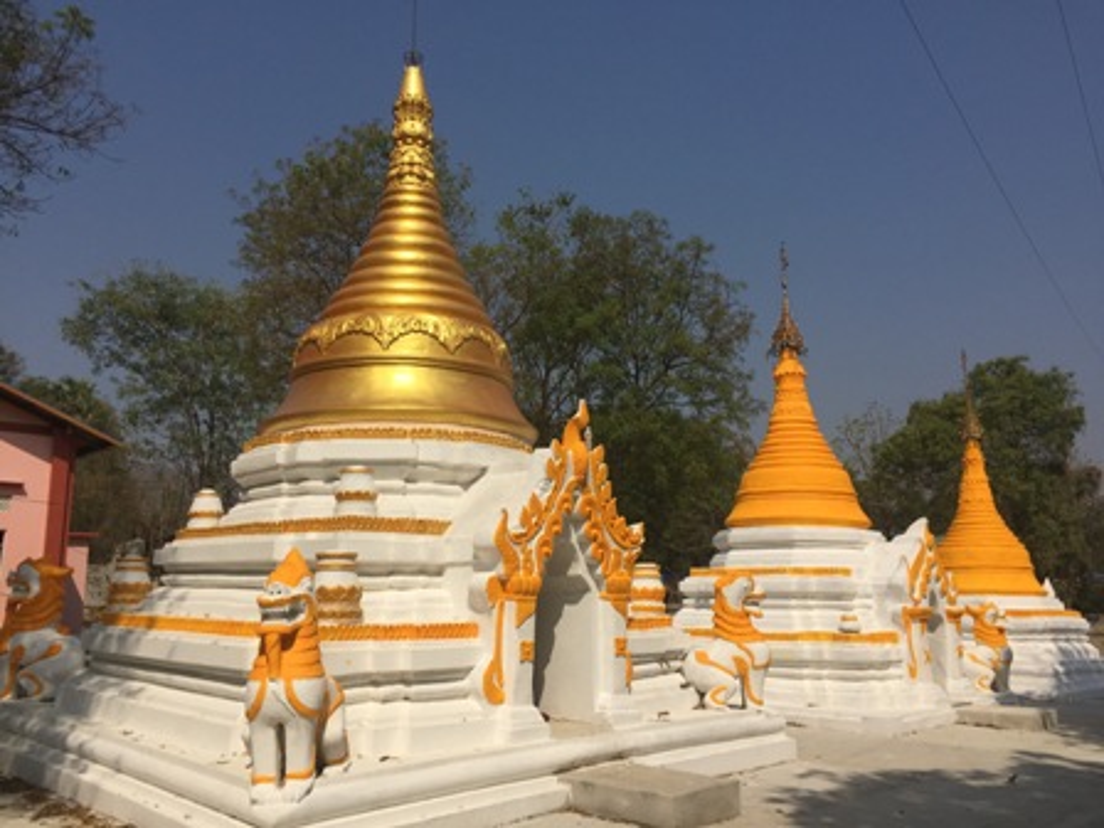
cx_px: 552
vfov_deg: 48.2
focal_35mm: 29
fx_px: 925
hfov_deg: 61.7
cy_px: 414
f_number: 2.2
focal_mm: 4.15
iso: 32
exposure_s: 1/5650
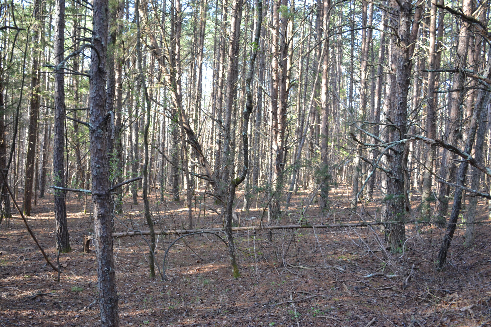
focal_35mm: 34
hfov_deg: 55.1
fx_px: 471
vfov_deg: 38.4
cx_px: 246
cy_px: 164
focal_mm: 23
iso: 400
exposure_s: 1/60
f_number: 4
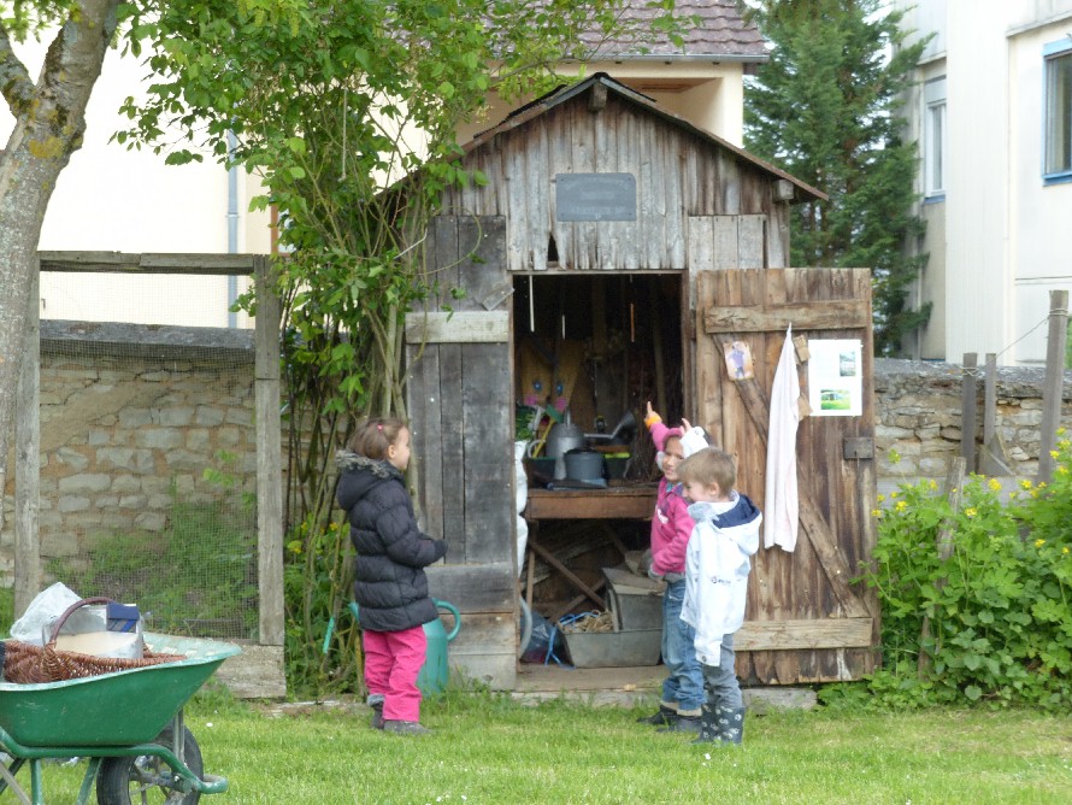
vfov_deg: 13.6
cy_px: 402
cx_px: 536
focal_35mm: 109
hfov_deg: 18.0
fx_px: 3376
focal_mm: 19.6
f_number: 4.5
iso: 100
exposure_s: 1/125
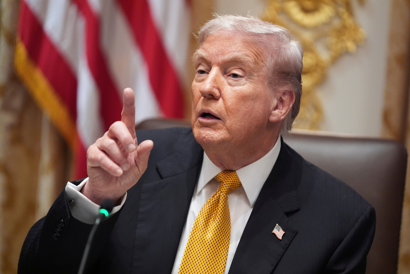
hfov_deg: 11.4
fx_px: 2062
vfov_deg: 7.6
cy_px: 137
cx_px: 205
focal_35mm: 181
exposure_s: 1/320
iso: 3200
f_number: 2.8
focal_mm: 181
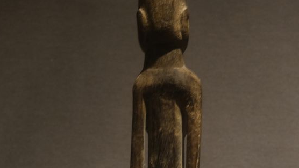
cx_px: 175
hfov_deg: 22.0
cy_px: 258
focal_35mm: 97
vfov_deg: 11.9
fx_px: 769
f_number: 7.1
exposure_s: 1/17
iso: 800
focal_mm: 27
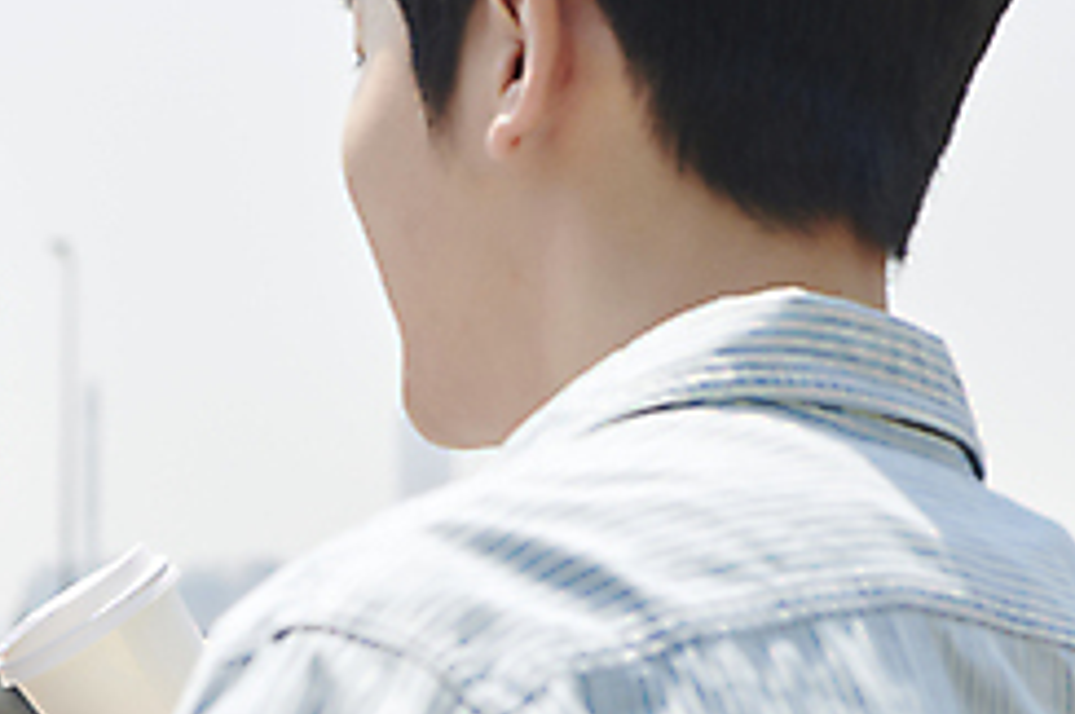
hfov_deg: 12.4
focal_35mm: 165
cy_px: 577
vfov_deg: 8.3
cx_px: 249
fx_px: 4920
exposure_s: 1/500
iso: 160
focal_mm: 56
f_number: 5.6
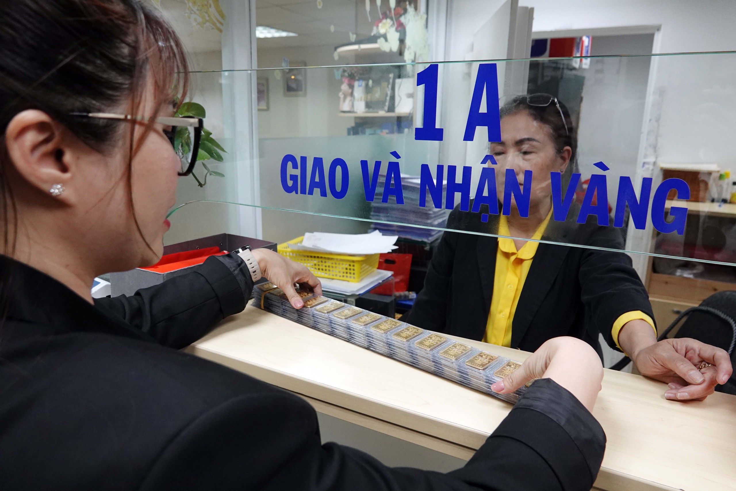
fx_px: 491
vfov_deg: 53.1
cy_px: 246
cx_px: 368
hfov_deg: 73.7
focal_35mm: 24
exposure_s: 1/200
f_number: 2.5
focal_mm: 8.82
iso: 800
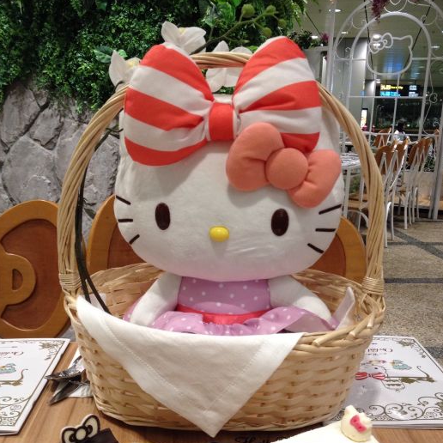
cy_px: 295
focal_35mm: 42
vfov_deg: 39.6
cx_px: 221
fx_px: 608
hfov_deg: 40.0
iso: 125
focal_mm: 4.28
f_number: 2.4
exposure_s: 1/20
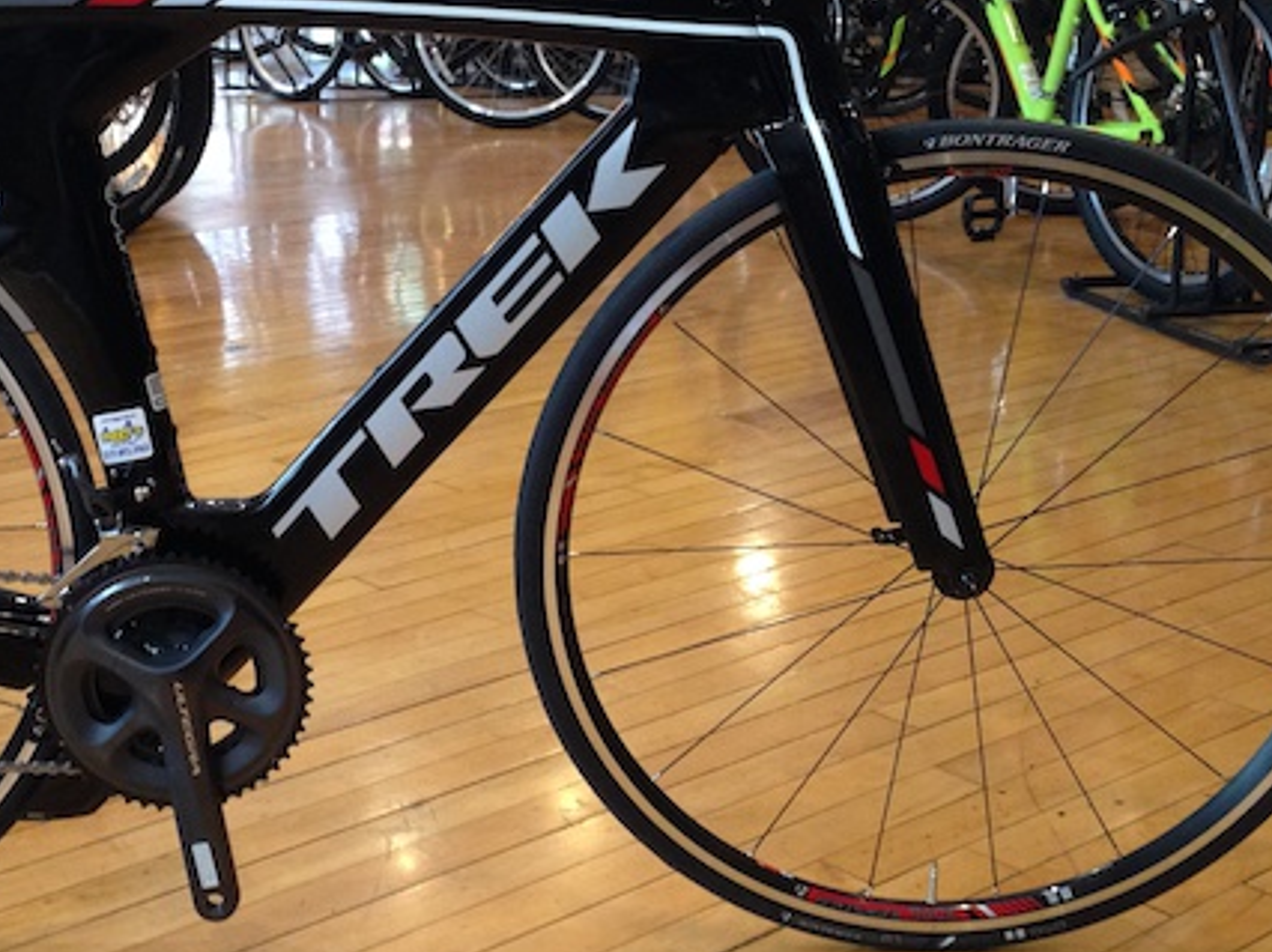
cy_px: 361
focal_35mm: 62
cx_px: 439
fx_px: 2277
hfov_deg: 31.0
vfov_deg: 23.6
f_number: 2.4
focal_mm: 4.12
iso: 200
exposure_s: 1/20
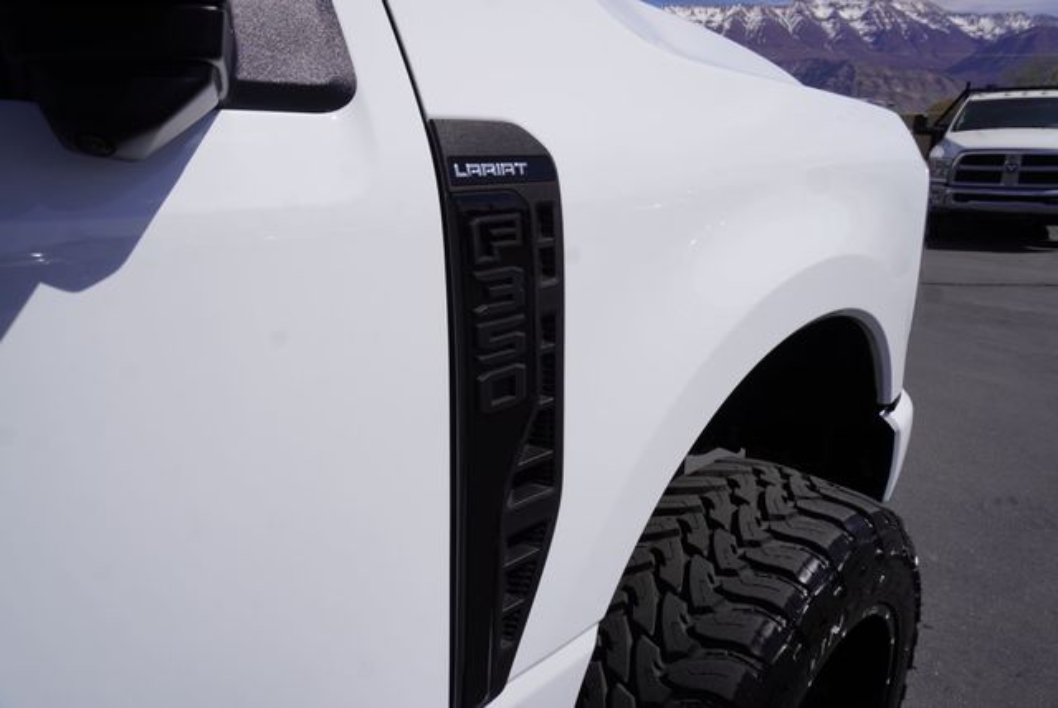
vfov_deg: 53.2
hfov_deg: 73.7
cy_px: 354
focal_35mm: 24
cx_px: 529
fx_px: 706
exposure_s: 1/400
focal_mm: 16
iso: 100
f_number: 10
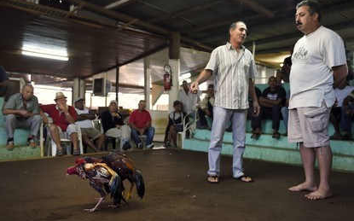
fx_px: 318
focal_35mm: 33
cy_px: 117
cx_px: 178
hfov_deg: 58.2
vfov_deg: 38.3
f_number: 3.2
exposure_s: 1/200
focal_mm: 32
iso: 3200
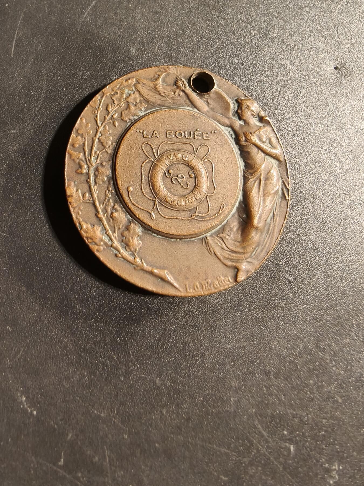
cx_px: 182
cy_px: 243
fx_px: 322
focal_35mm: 23
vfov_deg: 73.9
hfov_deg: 58.9
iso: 250
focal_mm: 2.32
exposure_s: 1/57.7
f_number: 2
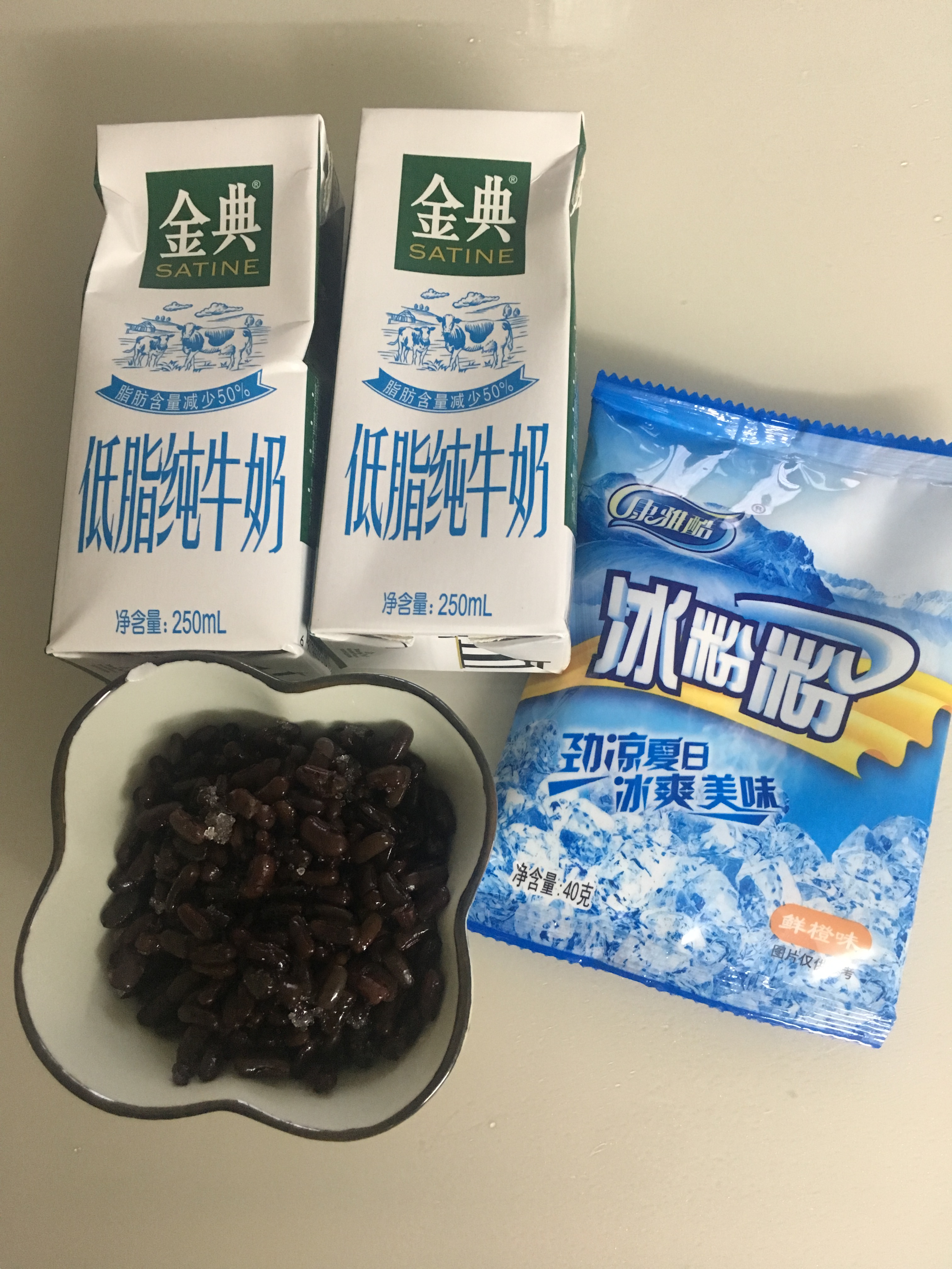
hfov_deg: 48.2
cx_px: 476
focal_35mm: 29
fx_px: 1063
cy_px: 634
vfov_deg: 61.7
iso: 200
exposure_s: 1/25
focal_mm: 4.15
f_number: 2.2
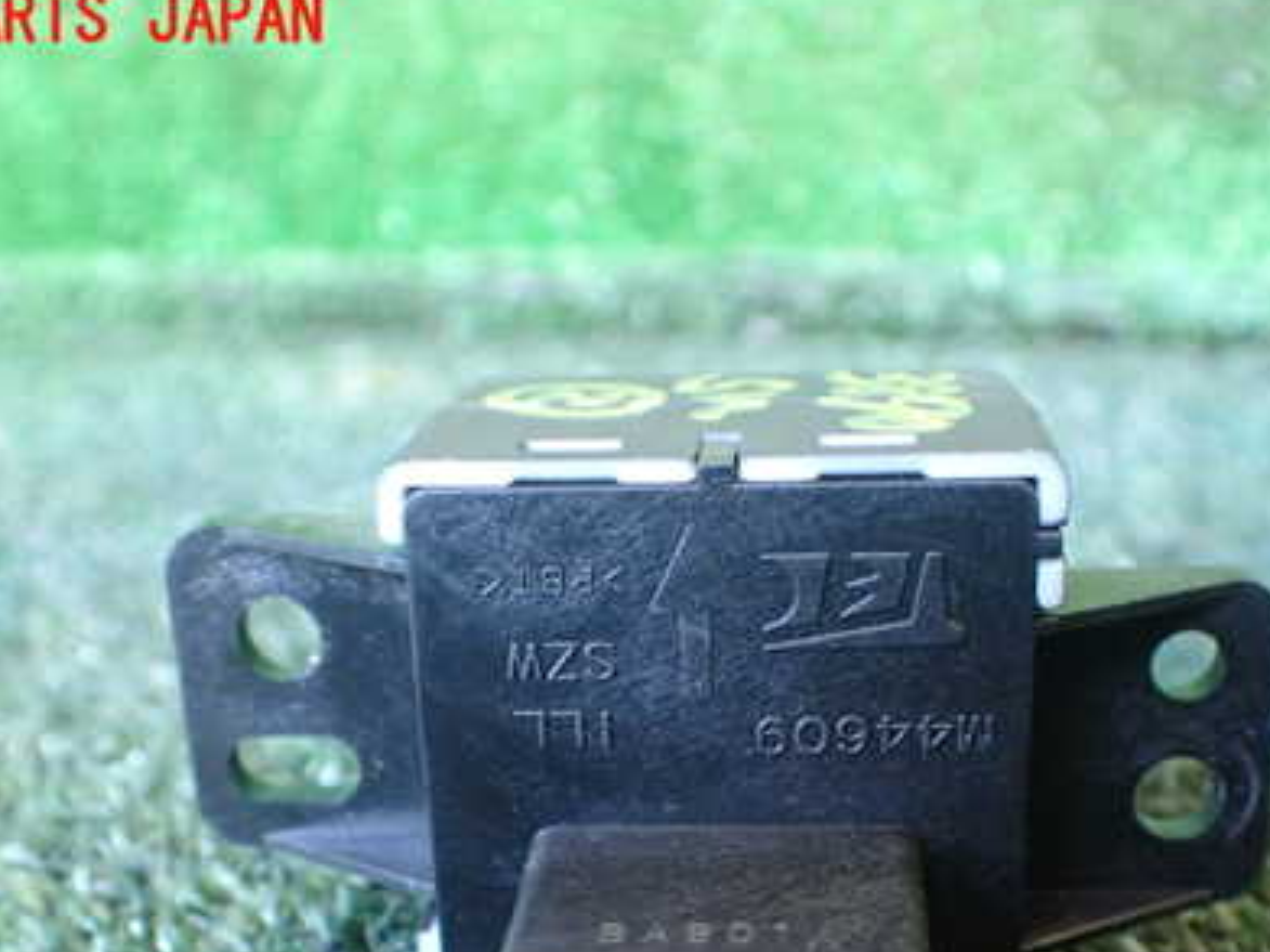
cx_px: 708
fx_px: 1687
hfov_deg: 41.2
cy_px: 712
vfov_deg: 31.0
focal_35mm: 46
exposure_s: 1/30
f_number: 2.3
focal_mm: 5.4
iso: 800
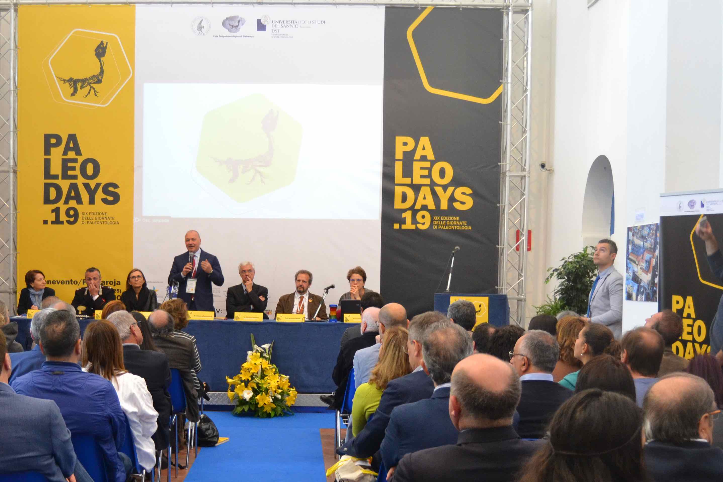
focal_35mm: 48
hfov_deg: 40.8
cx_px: 269
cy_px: 325
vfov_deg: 27.9
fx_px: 964
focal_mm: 20
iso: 1000
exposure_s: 1/60
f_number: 3.5
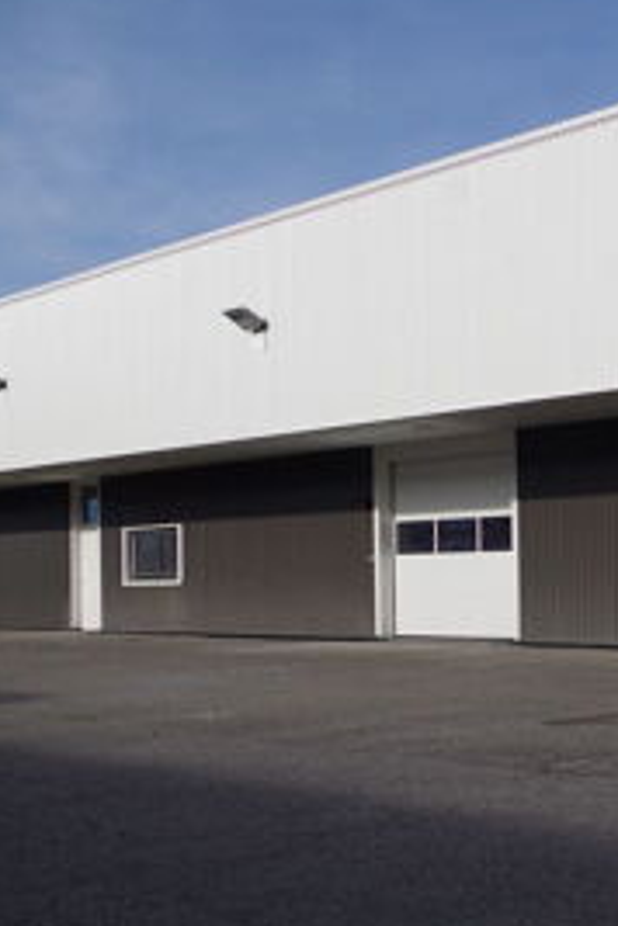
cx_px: 653
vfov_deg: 32.8
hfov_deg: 21.3
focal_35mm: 61
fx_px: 1571
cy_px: 527
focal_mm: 23.13
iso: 100
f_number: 5.6
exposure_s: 1/640
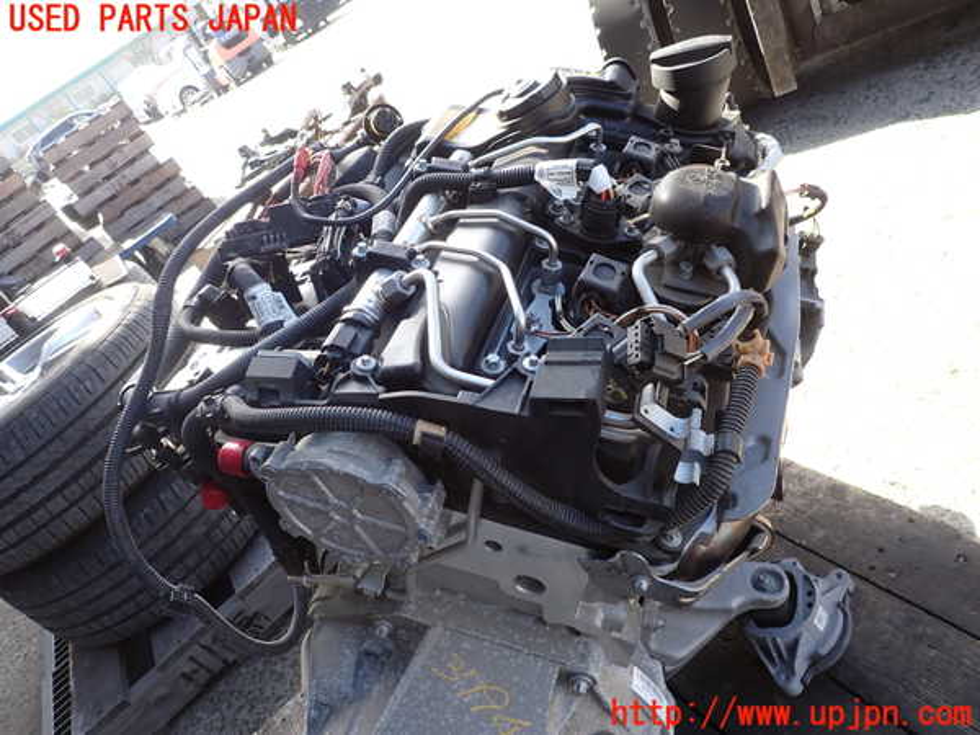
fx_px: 708
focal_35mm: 25
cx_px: 490
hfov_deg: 69.4
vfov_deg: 54.9
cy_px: 368
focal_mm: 4.5
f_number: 2.8
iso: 100
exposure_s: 1/200
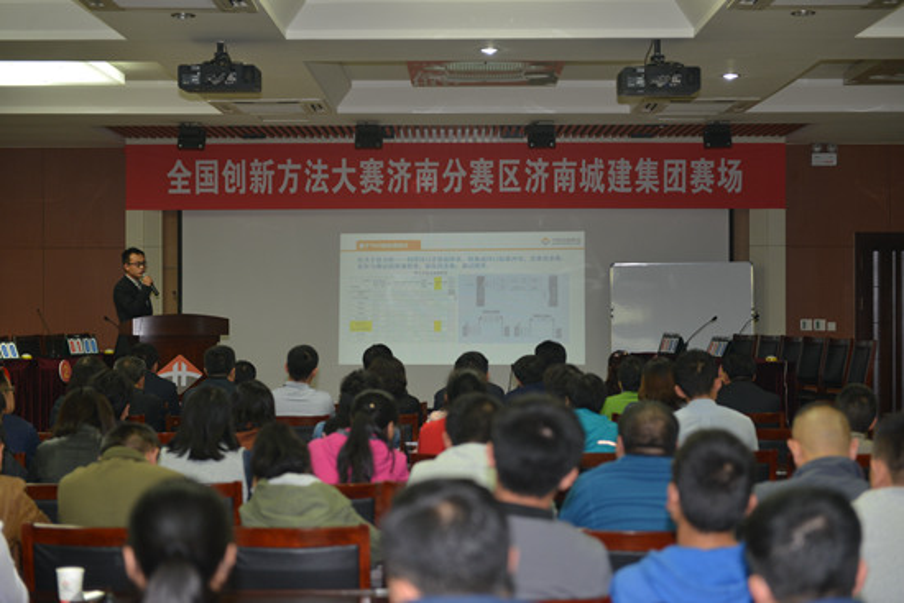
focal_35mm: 70
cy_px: 302
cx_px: 452
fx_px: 1758
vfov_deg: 19.5
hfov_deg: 28.8
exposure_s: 1/250
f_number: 2.8
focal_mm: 70
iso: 640
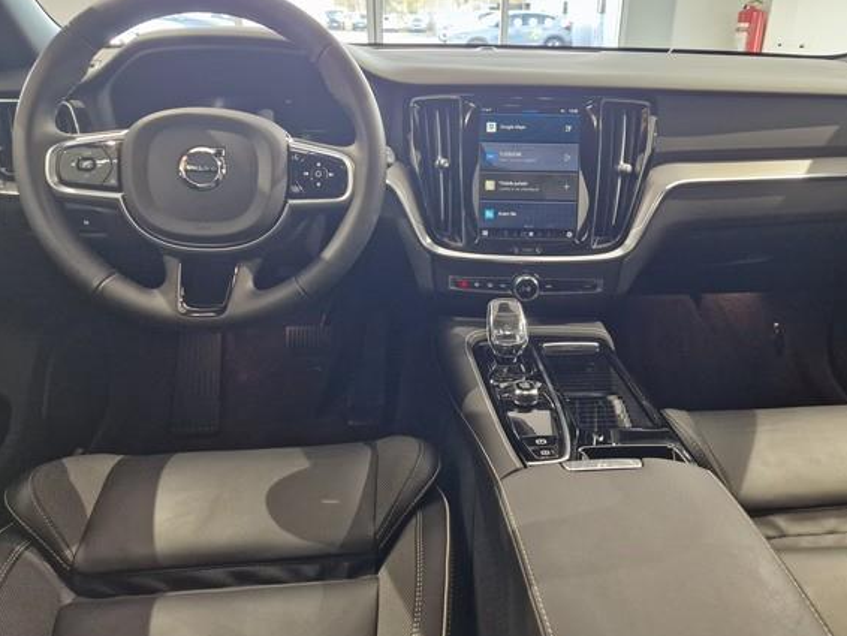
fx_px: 636
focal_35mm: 26
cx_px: 474
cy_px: 299
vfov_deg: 53.1
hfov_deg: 67.0
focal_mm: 5.4
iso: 500
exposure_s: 1/100
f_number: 1.8
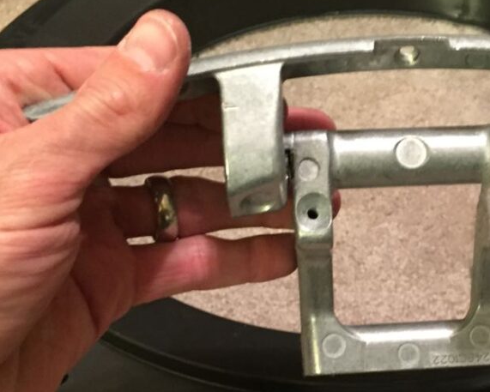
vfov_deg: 25.9
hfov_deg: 31.6
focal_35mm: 58
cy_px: 290
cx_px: 391
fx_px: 841
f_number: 2.2
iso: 500
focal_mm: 4.15
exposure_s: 1/15
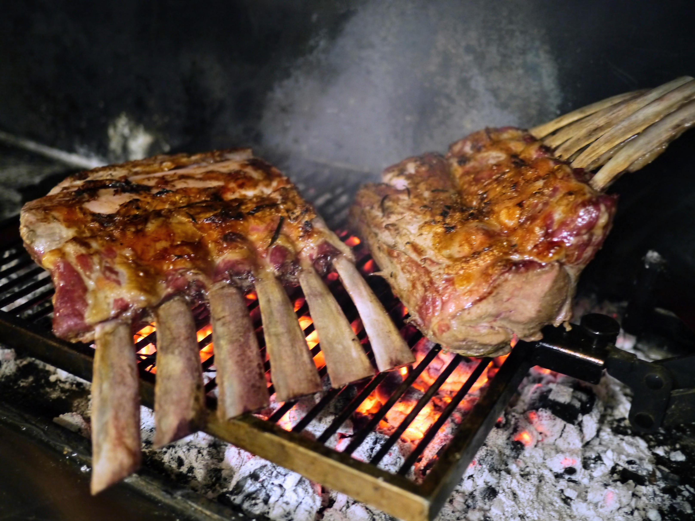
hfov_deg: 46.8
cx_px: 348
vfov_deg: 36.0
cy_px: 260
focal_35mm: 40
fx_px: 803
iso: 800
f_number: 1.7
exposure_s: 1/10
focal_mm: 20
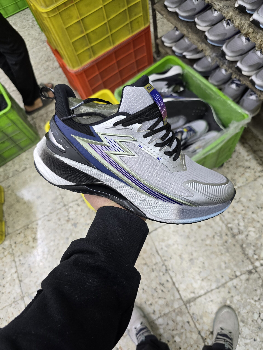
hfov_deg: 58.9
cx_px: 132
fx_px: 233
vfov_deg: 73.9
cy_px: 175
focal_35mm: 23
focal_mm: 6.3
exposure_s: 1/100
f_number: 1.7
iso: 160
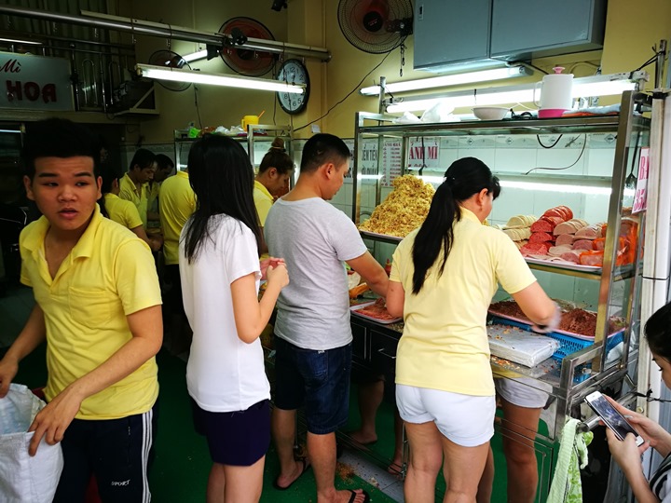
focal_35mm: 27
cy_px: 252
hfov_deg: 65.3
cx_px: 336
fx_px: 523
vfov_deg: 51.4
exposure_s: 1/50
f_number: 2.2
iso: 100
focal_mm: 4.5
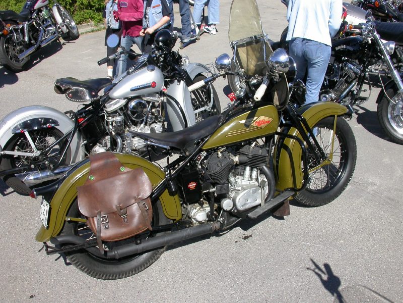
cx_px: 202
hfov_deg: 49.0
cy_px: 152
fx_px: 442
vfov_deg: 37.7
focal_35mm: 38
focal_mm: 7.85
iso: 100
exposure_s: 1/280
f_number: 6.7
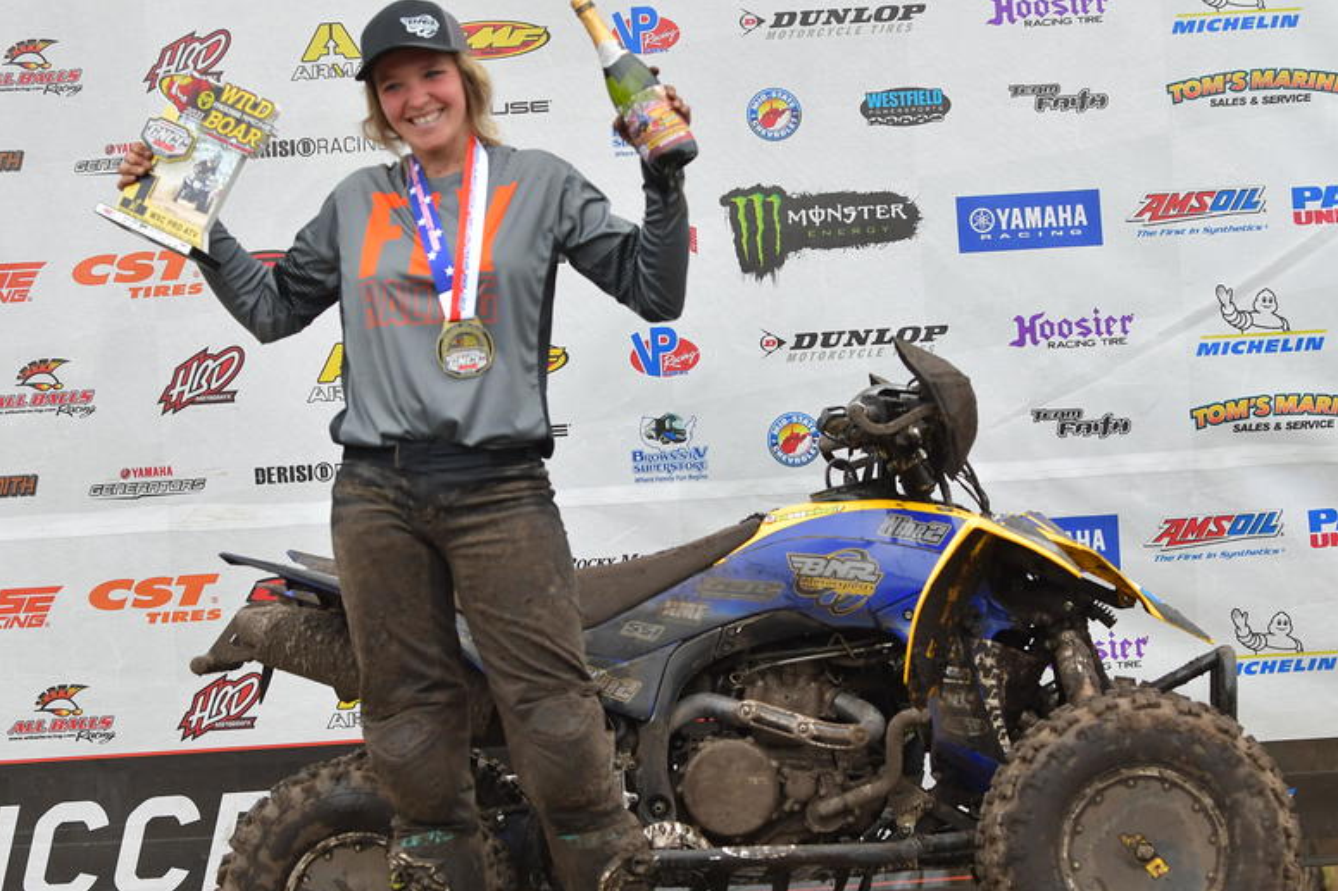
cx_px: 661
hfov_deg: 15.5
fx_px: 4905
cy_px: 503
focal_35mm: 132
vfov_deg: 10.4
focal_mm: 70
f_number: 4
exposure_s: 1/500
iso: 560
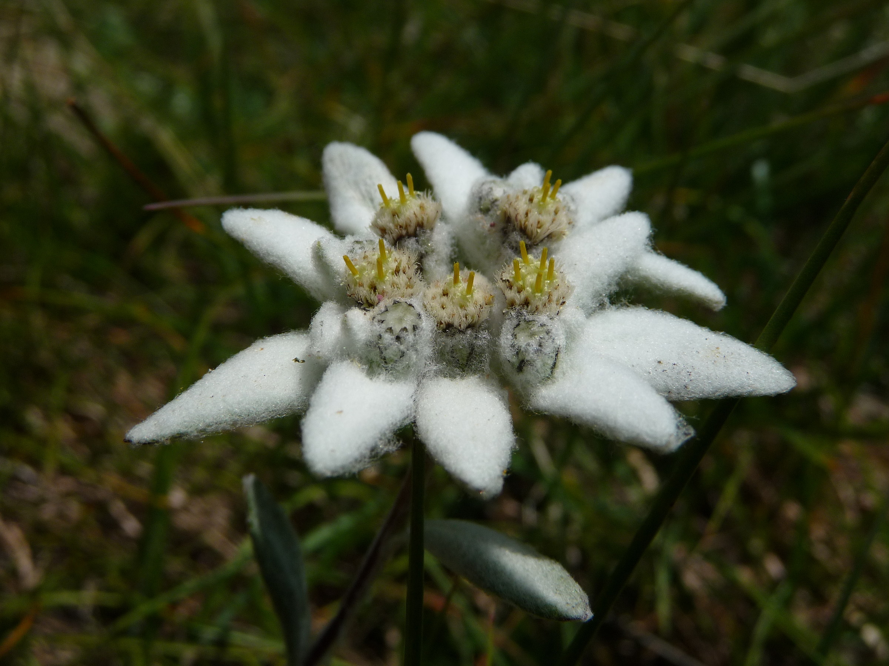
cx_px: 444
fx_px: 873
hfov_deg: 54.0
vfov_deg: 41.8
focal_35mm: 34
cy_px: 333
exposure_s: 1/500
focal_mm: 5.6
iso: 100
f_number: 9
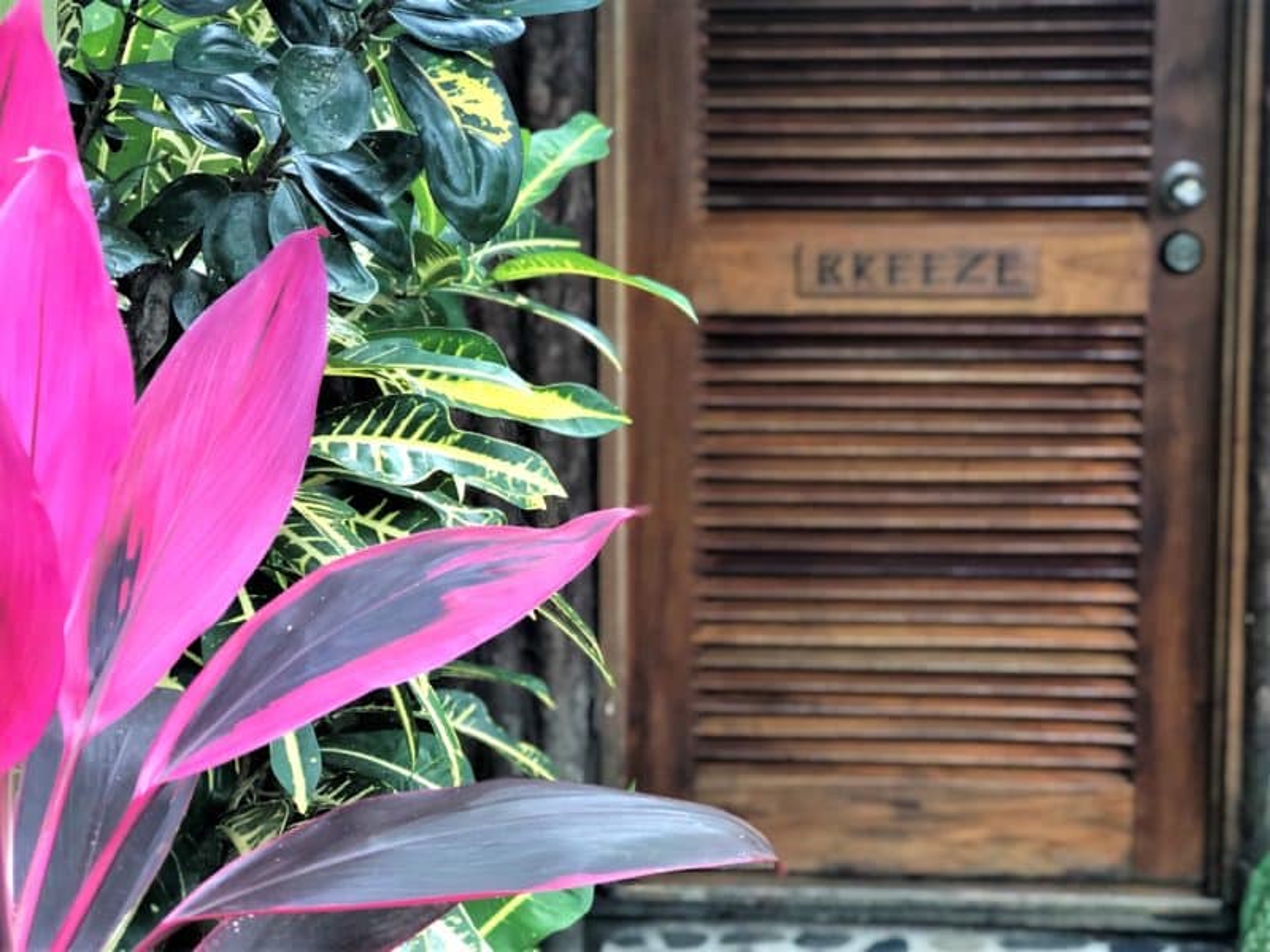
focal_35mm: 57
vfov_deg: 25.7
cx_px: 635
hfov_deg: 33.8
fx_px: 2091
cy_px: 476
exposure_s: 1/30
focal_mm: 6.6
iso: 64
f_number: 2.8
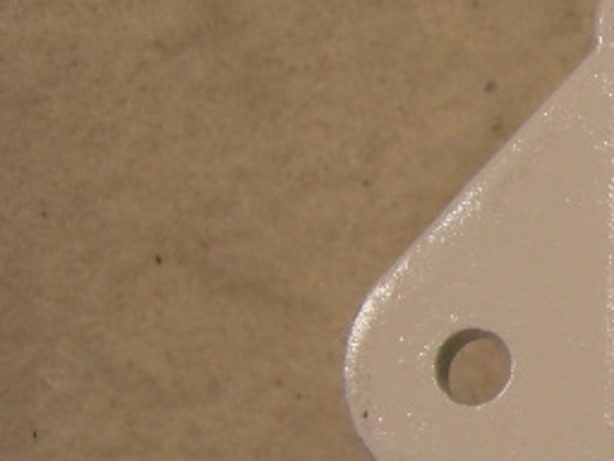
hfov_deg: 12.2
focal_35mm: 144
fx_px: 2554
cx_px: 1218
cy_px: 343
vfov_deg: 10.3
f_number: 3.8
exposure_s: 1/67.5
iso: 64
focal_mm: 7.5
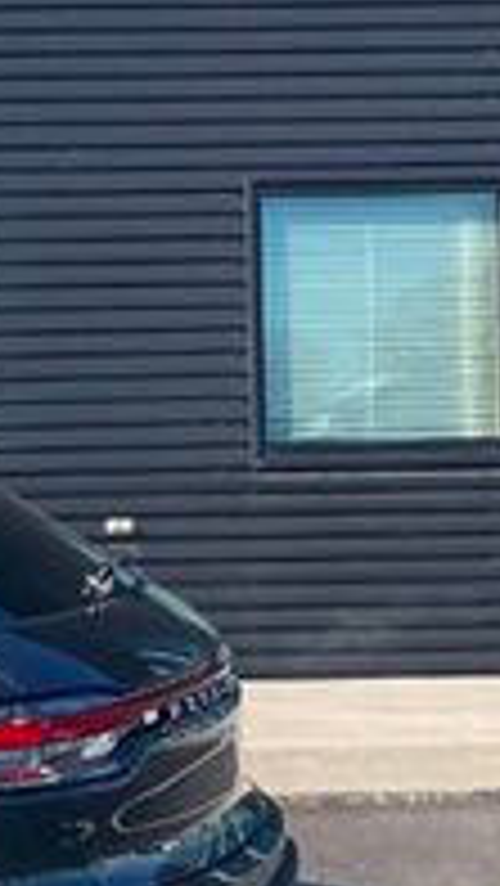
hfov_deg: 10.1
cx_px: -824
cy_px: 499
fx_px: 2330
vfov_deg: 21.5
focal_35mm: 99
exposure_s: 1/1779
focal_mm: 3.99
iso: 20
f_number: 1.8
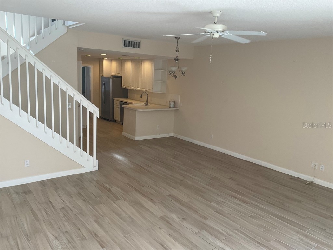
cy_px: 125
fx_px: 279
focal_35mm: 29
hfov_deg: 61.7
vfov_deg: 48.2
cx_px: 166
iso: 50
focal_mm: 3
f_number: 1.8
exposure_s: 1/122
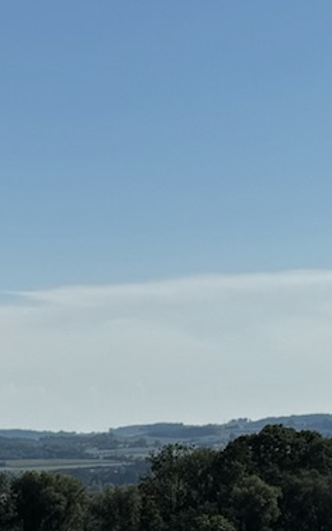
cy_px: 827
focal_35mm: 135
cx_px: 219
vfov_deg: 14.3
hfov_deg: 9.7
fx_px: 1952
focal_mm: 6.76
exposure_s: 1/7937
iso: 80
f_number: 1.78
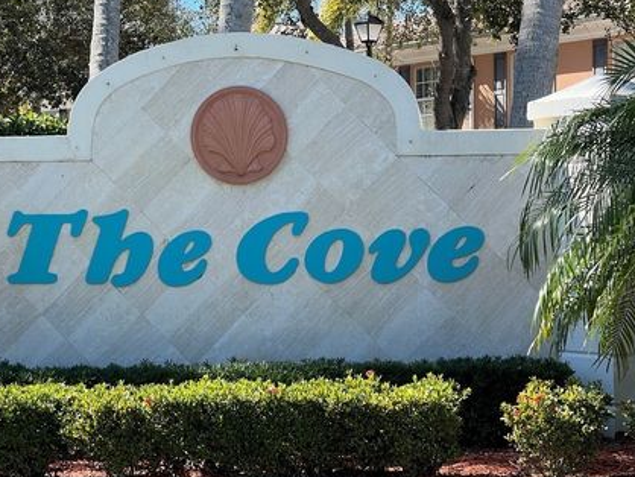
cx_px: 311
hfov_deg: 21.3
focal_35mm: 92
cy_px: 216
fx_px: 1689
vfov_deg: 16.1
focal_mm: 9
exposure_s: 1/241
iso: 32
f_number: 2.8
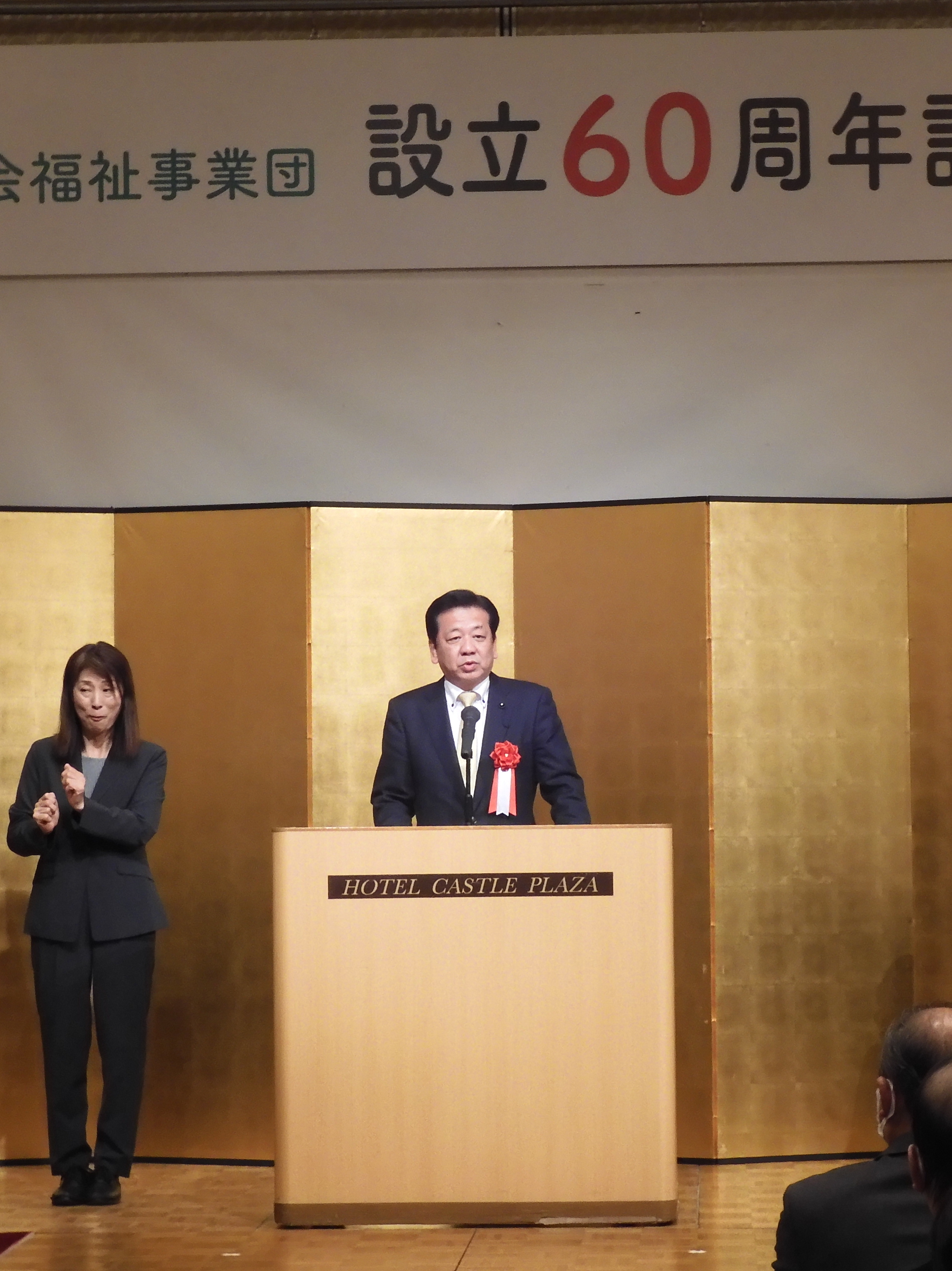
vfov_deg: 16.8
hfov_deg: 12.7
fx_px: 4291
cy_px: 616
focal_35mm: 117
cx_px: 546
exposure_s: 1/30
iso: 400
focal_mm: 13.7
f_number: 4.5
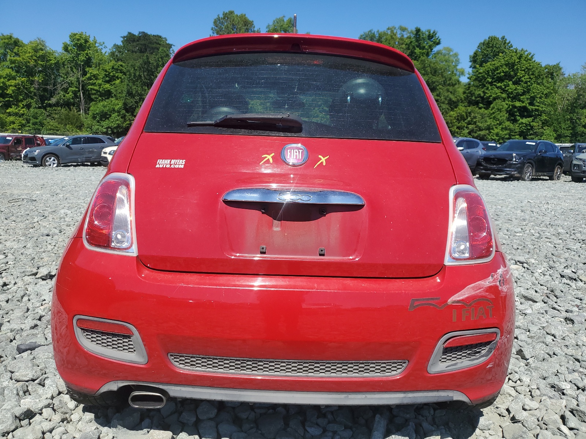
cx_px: 293
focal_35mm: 26
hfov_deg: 67.3
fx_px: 440
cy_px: 220
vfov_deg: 53.1
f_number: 1.5
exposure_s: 1/3333
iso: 50
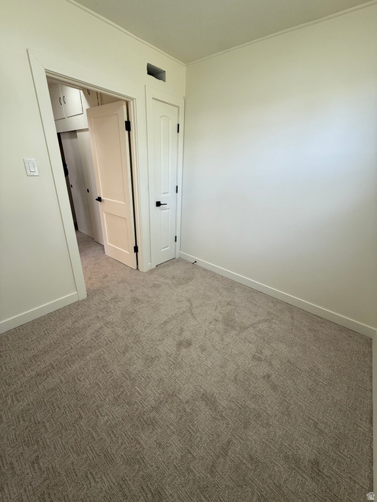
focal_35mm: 14
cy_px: 251
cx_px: 188
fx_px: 203
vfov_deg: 102.1
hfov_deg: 85.7
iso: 160
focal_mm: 2.22
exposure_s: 1/120
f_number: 2.2
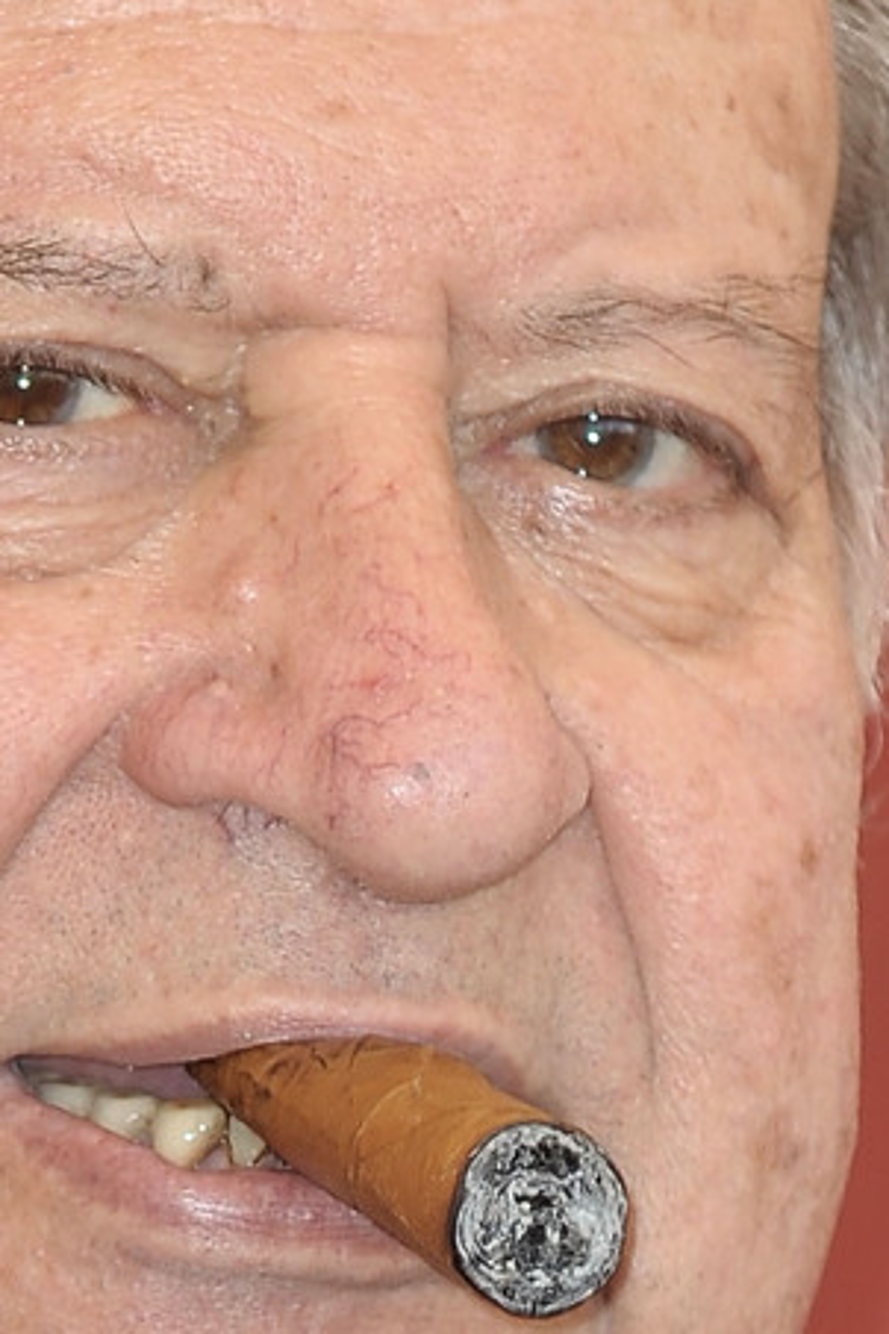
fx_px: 33446
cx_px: 215
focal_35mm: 903
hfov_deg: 1.5
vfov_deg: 2.3
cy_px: 1899
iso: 200
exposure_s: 1/200
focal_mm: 200
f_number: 5.6
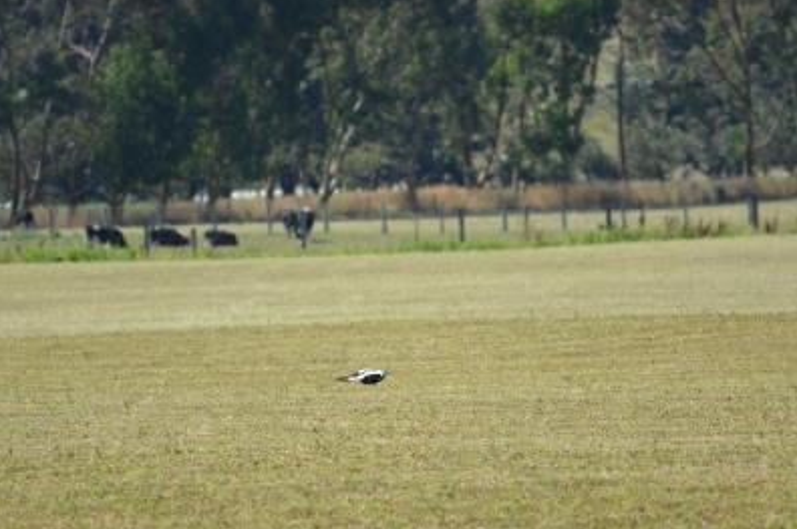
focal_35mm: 509
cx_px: 380
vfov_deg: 2.7
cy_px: 283
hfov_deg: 4.1
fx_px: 11255
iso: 400
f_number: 5.6
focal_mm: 300
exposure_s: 1/1000
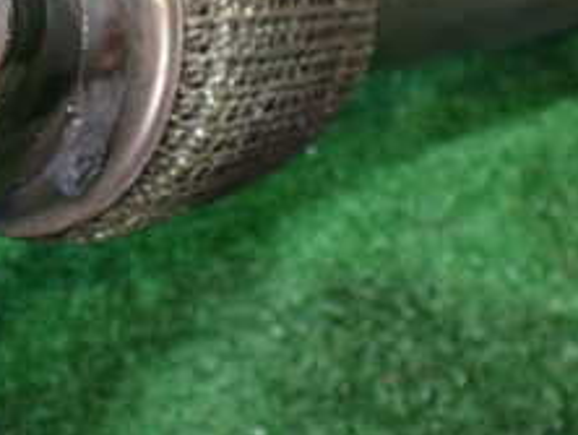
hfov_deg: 23.3
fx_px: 1354
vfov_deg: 18.1
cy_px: 94
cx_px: 36
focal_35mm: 81
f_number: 2.3
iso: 800
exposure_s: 1/100
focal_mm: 5.4
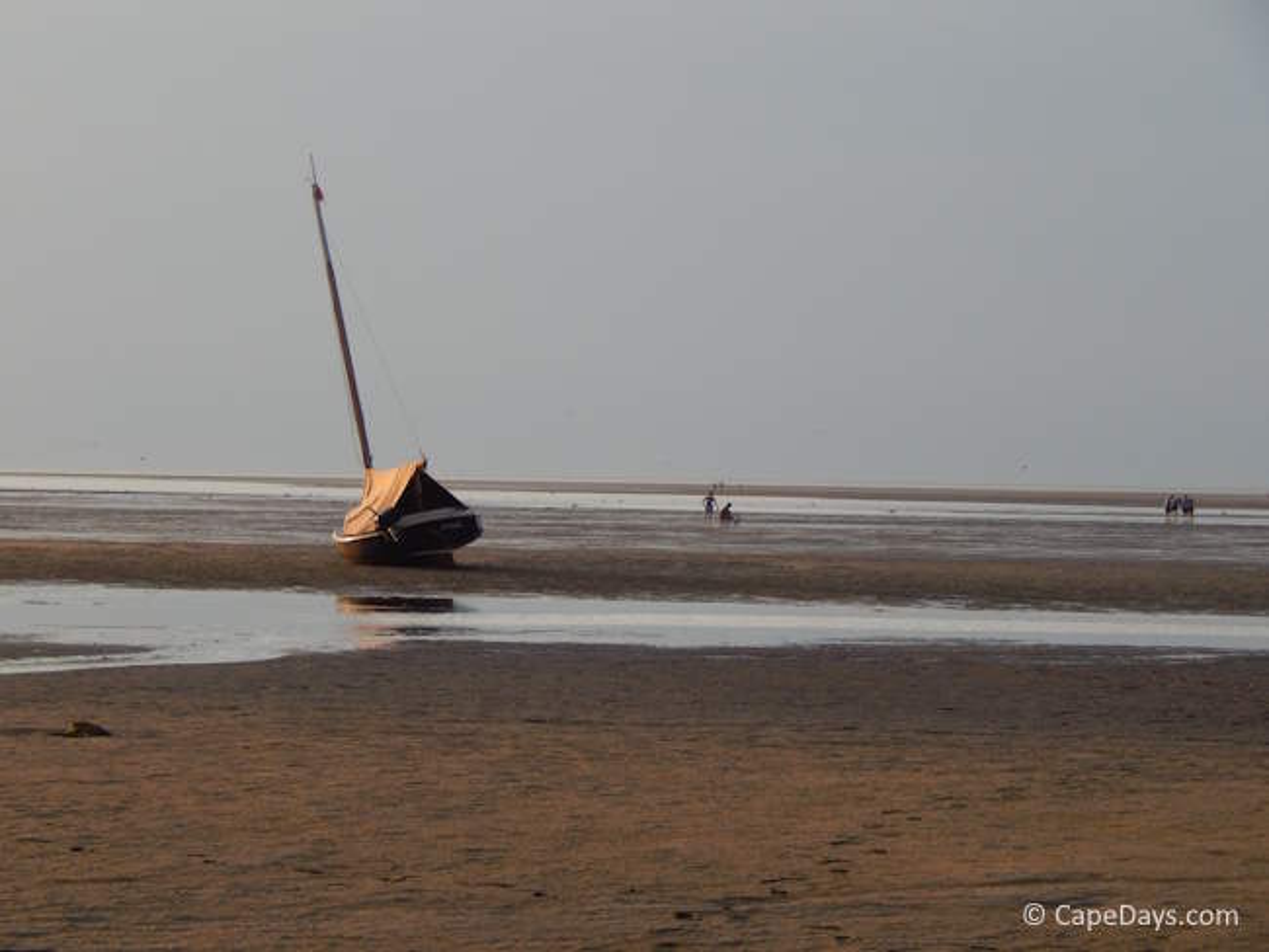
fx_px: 5941
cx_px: 634
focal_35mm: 162
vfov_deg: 9.2
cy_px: 476
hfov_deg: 12.2
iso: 125
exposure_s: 1/320
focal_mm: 28.7
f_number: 5.1
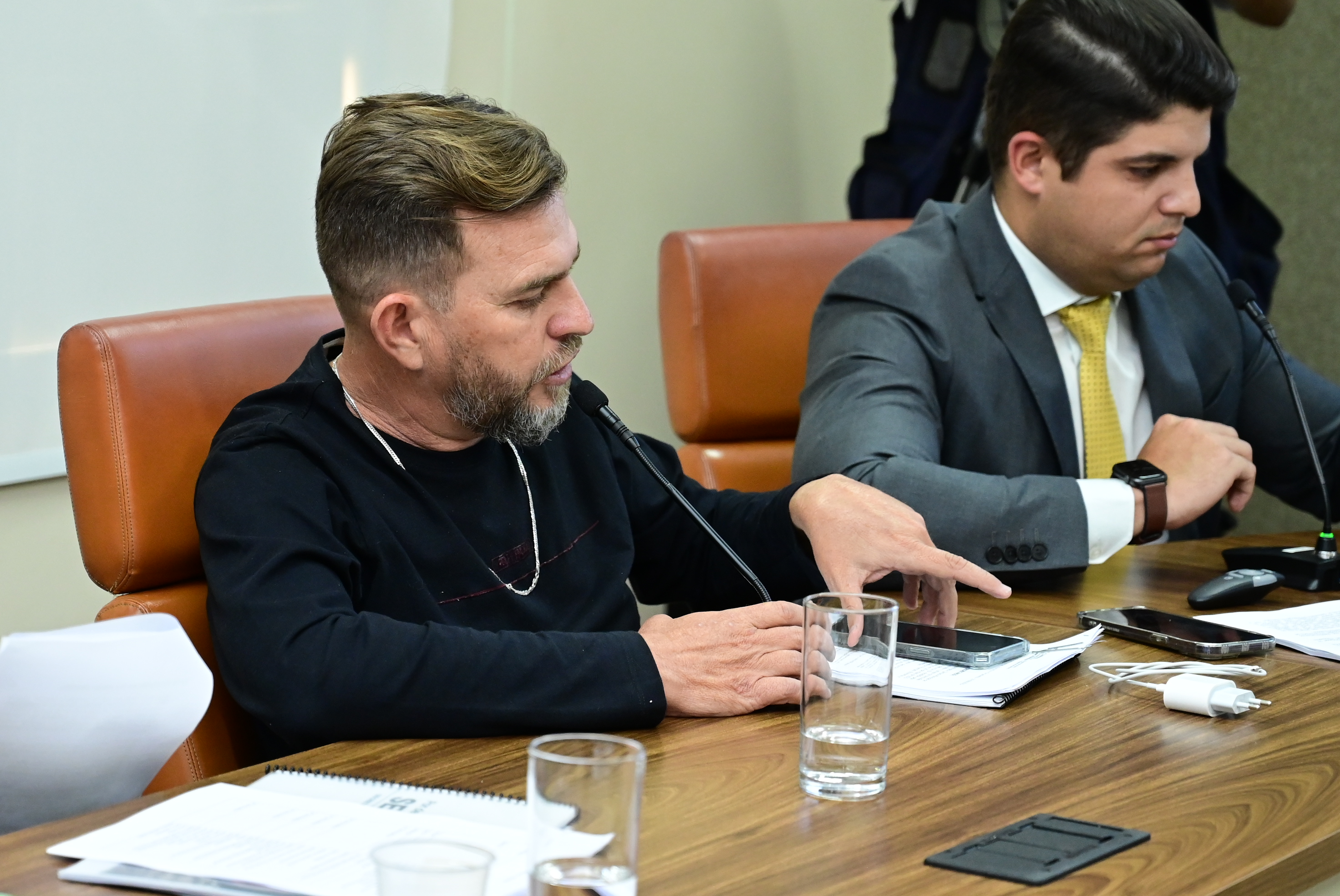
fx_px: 3911
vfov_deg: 13.1
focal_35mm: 105
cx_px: 670
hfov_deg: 19.4
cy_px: 448
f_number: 4
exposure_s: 1/200
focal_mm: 70
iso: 3200
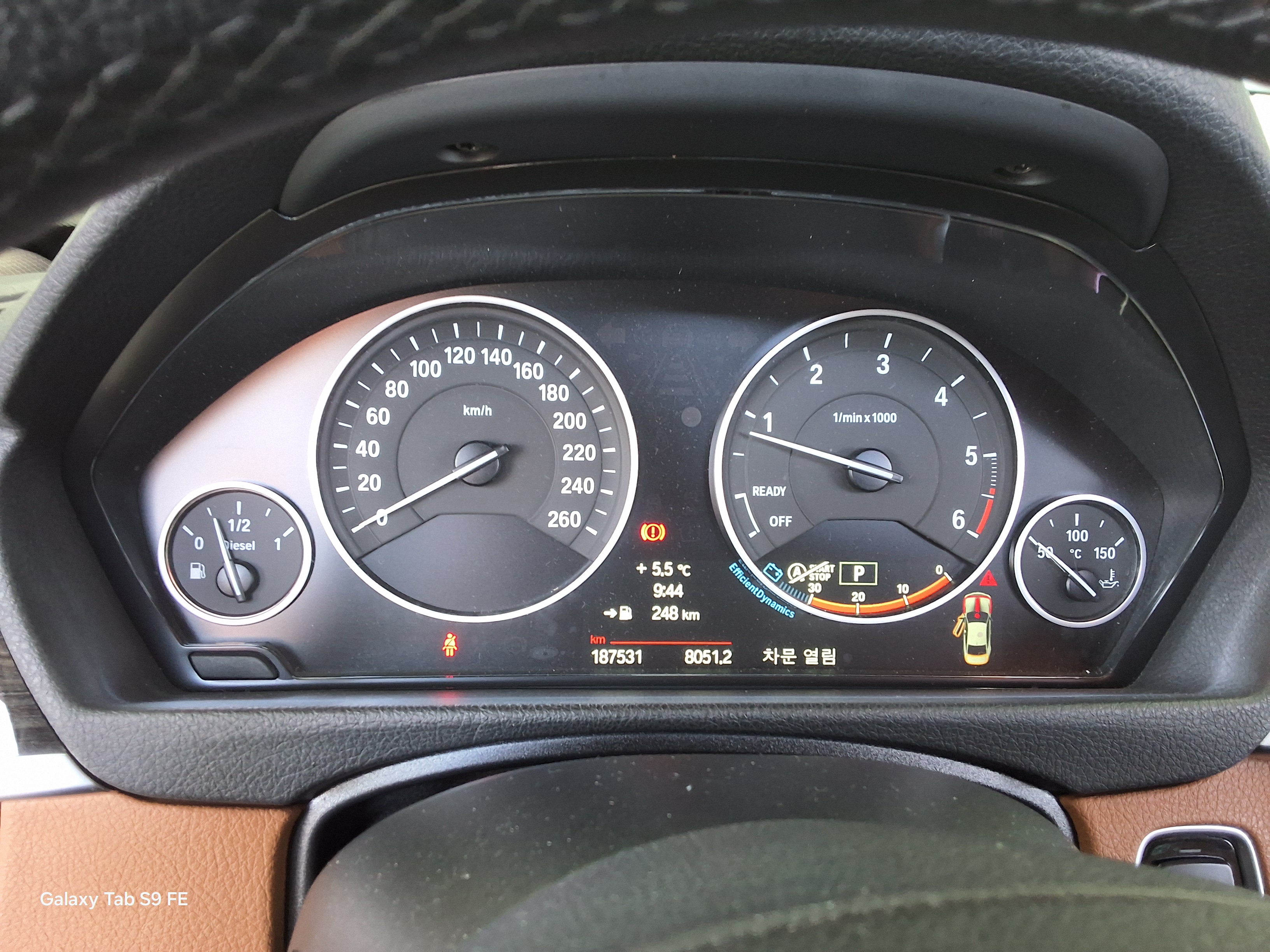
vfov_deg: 49.7
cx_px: 635
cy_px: 476
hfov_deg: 63.4
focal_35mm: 28
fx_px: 1027
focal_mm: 2.91
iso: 160
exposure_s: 1/40
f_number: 1.9
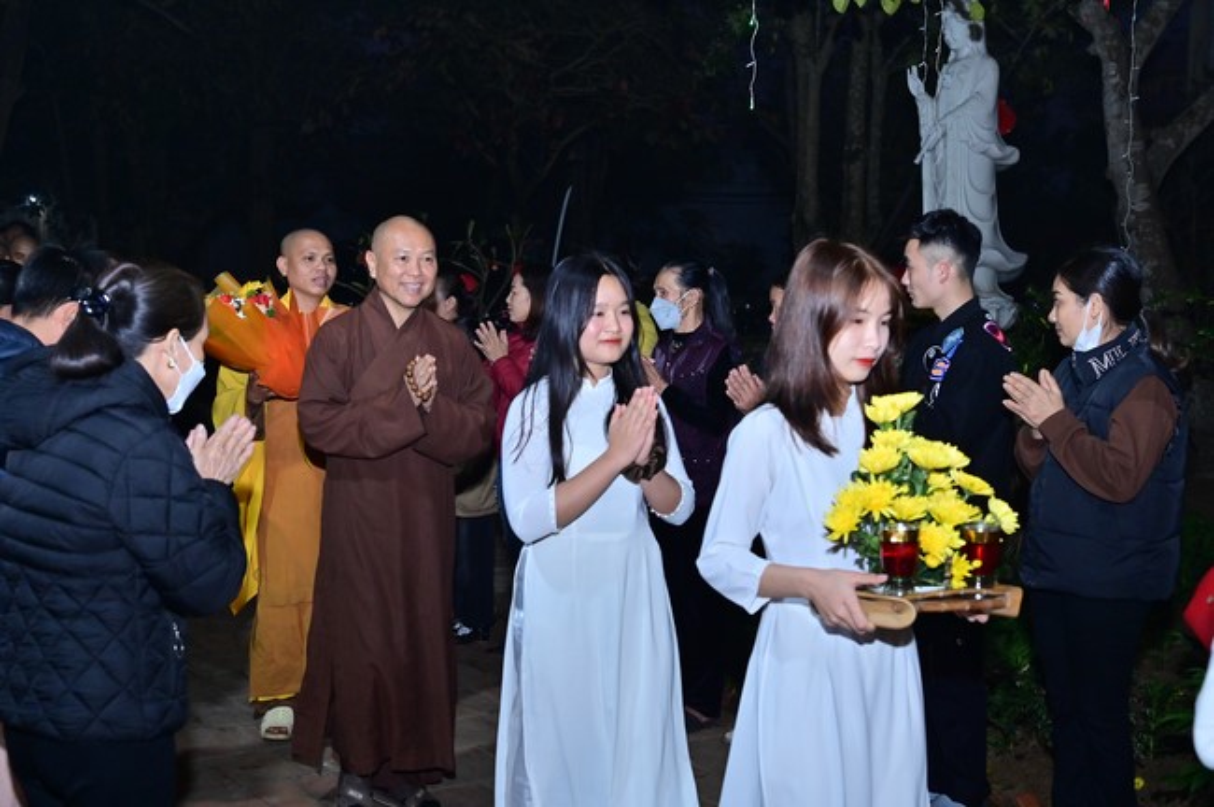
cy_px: 404
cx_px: 607
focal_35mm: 46
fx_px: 1550
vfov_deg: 29.2
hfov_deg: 42.8
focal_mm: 46
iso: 2000
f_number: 5.6
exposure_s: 1/160
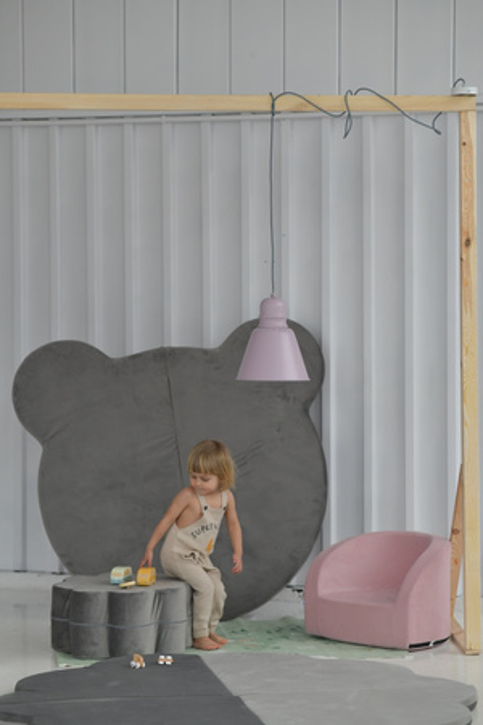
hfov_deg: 13.0
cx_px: 242
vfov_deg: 19.5
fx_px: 2113
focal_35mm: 105
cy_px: 362
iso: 800
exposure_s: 1/320
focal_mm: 105
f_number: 3.2
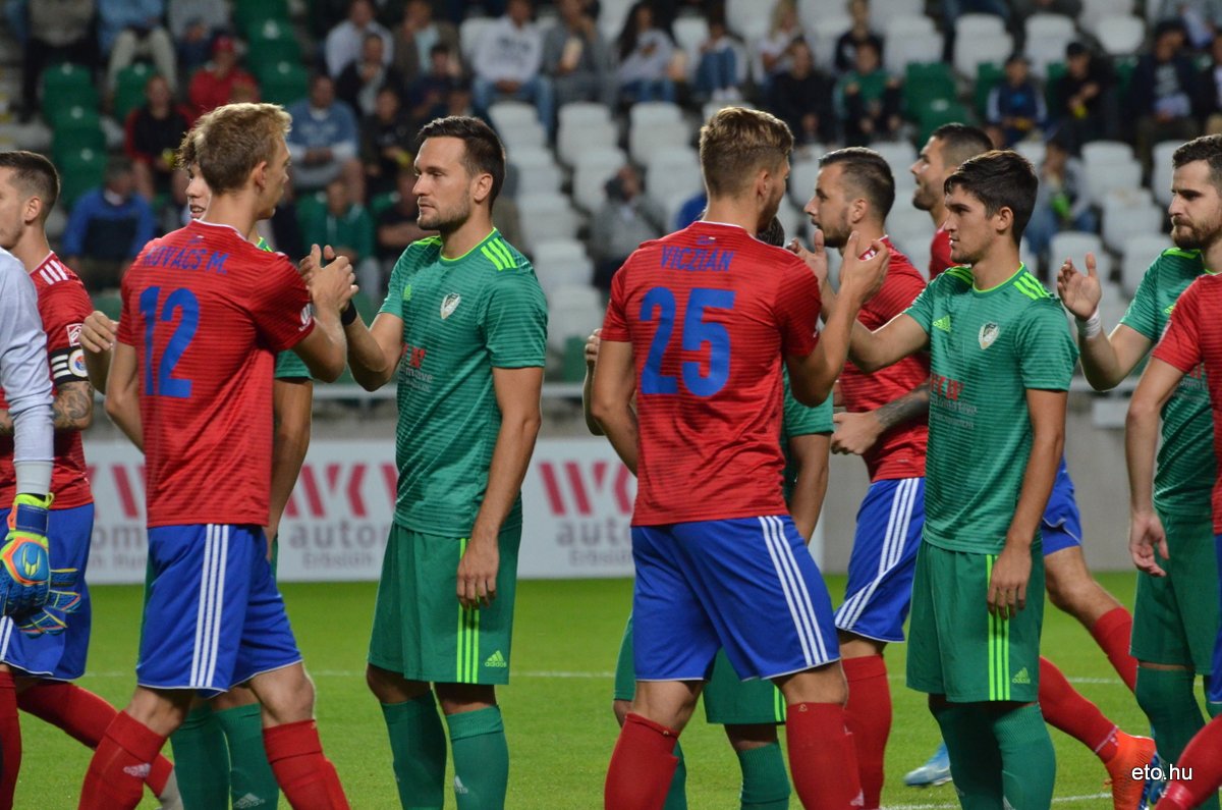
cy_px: 405
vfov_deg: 4.1
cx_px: 611
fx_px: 11179
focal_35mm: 330
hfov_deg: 6.3
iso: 1600
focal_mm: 220
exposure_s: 1/320
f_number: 5.3
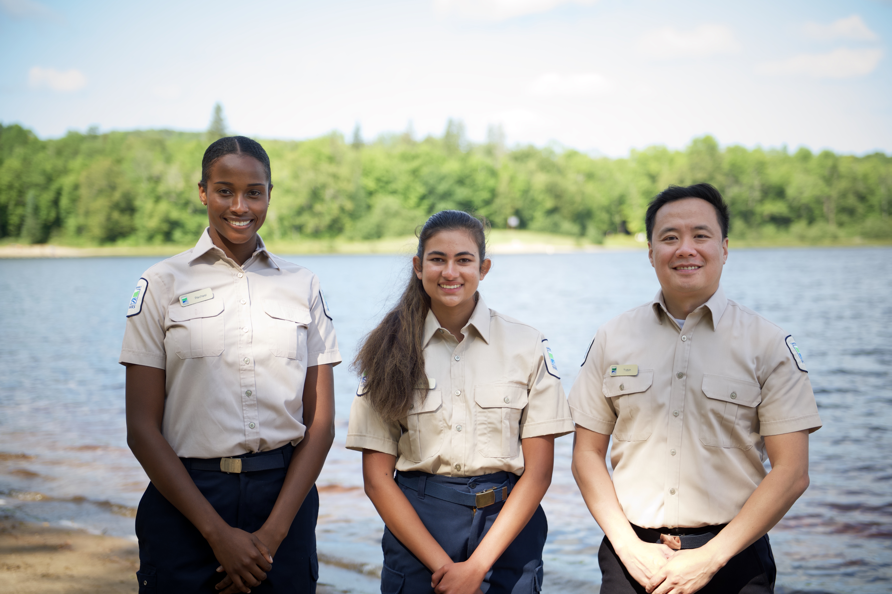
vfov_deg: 22.6
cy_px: 297
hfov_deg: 33.4
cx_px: 446
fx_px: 1486
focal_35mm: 60
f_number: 2.8
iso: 100
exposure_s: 1/320
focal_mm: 60
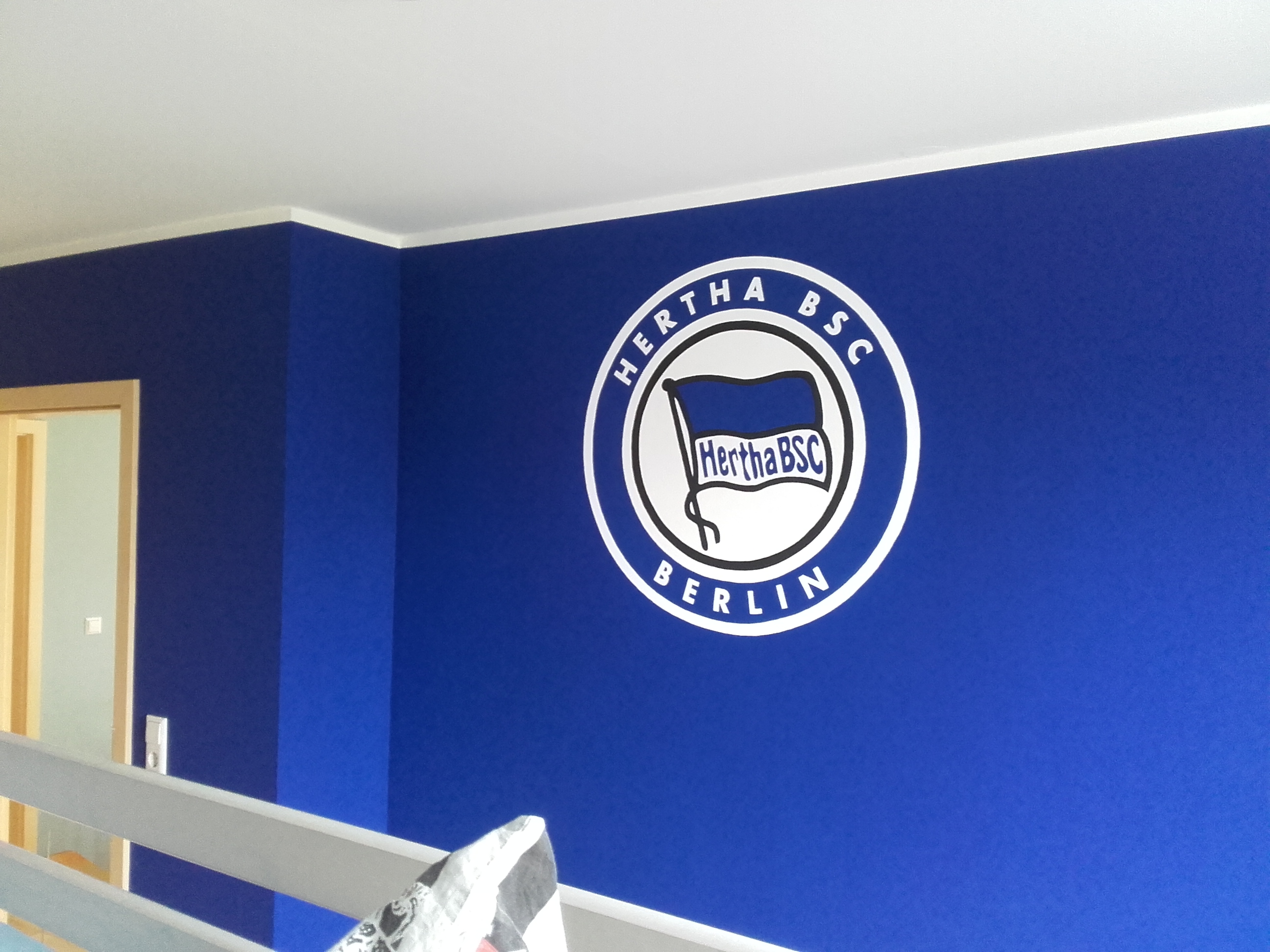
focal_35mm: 31
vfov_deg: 45.4
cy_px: 476
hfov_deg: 58.4
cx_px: 635
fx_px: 1137
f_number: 2.2
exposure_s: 1/8
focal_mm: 3.31
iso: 180
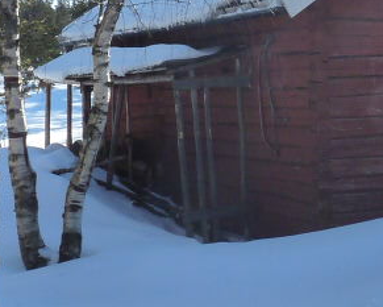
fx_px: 1168
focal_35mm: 103
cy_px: 66
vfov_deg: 14.9
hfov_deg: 18.1
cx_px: 386
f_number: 5.6
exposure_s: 1/320
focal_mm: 4.8
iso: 160
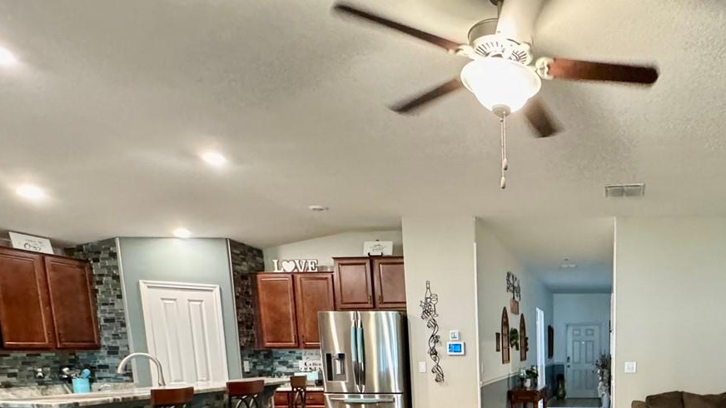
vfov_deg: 36.1
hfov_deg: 62.4
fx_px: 539
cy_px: 433
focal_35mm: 28
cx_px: 578
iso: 1000
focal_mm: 2.22
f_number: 2.2
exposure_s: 1/60
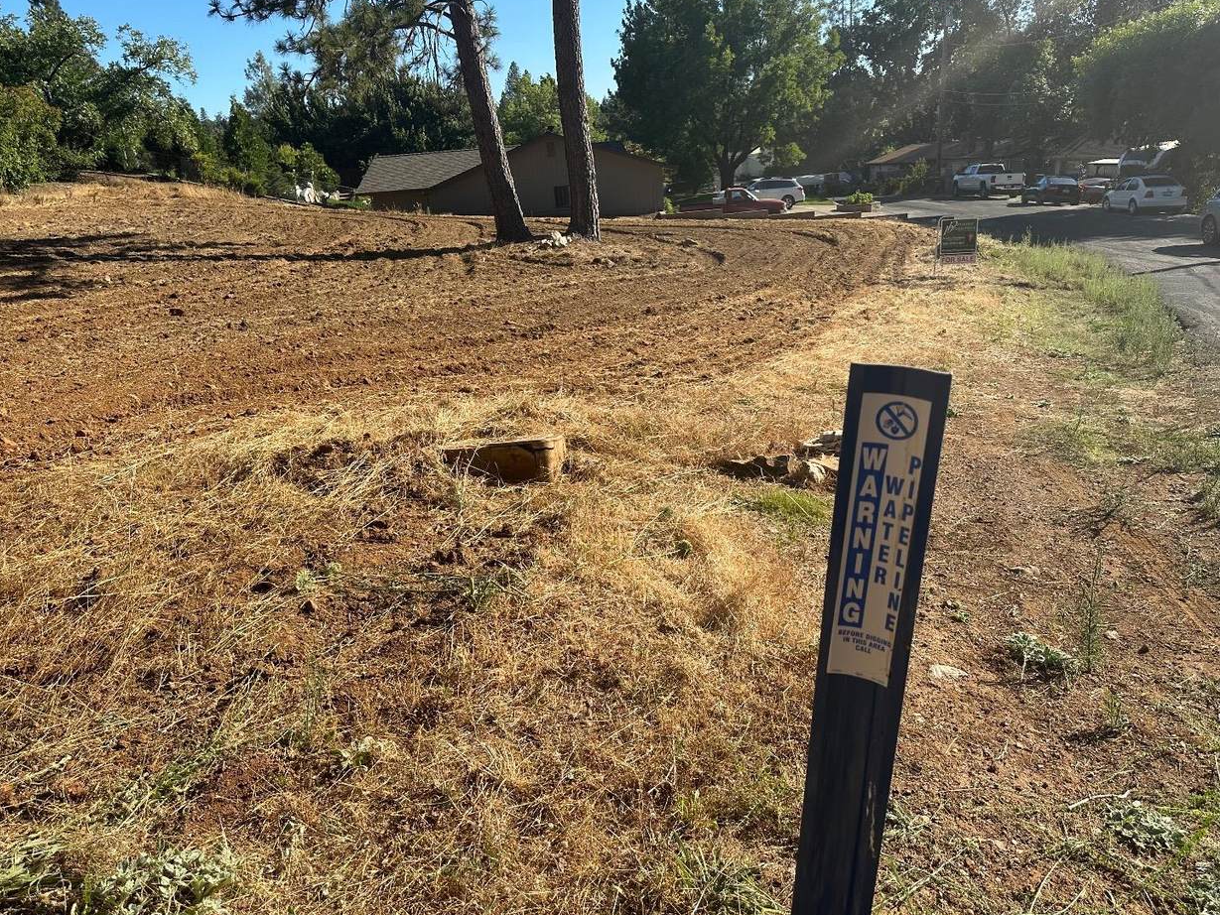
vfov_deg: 54.9
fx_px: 881
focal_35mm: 25
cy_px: 469
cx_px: 586
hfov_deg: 69.4
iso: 80
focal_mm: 6.86
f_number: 1.78
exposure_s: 1/3356
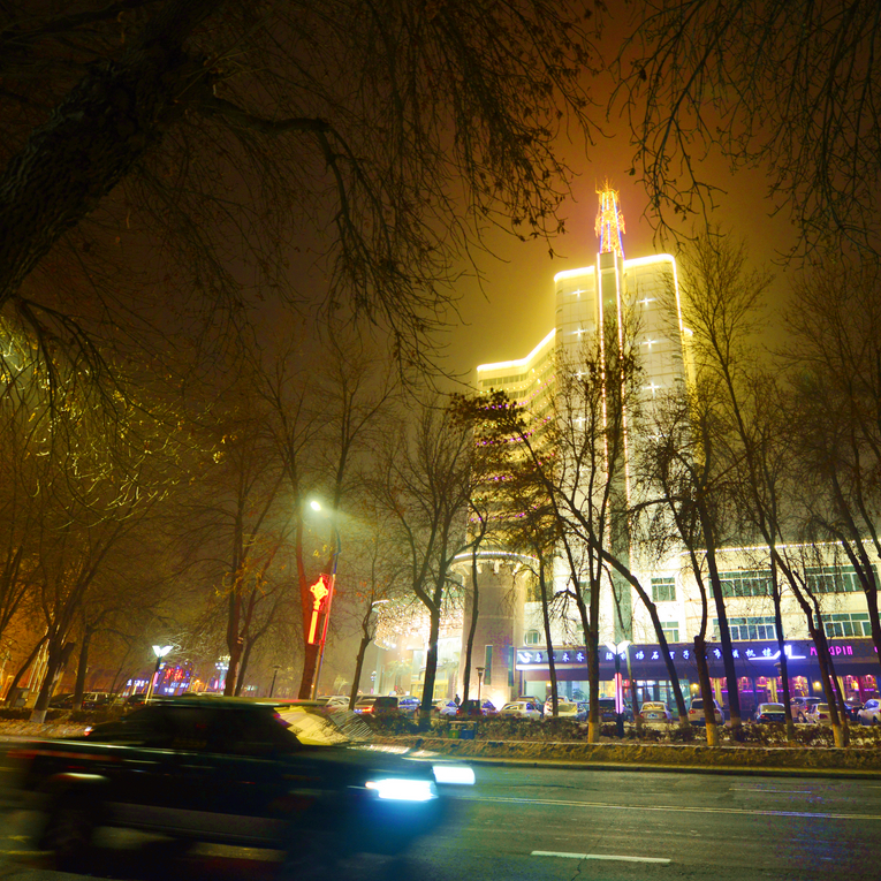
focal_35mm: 20
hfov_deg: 73.2
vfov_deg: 74.8
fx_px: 576
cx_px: 567
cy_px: 432
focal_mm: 15
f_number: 2.8
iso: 720
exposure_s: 1/20
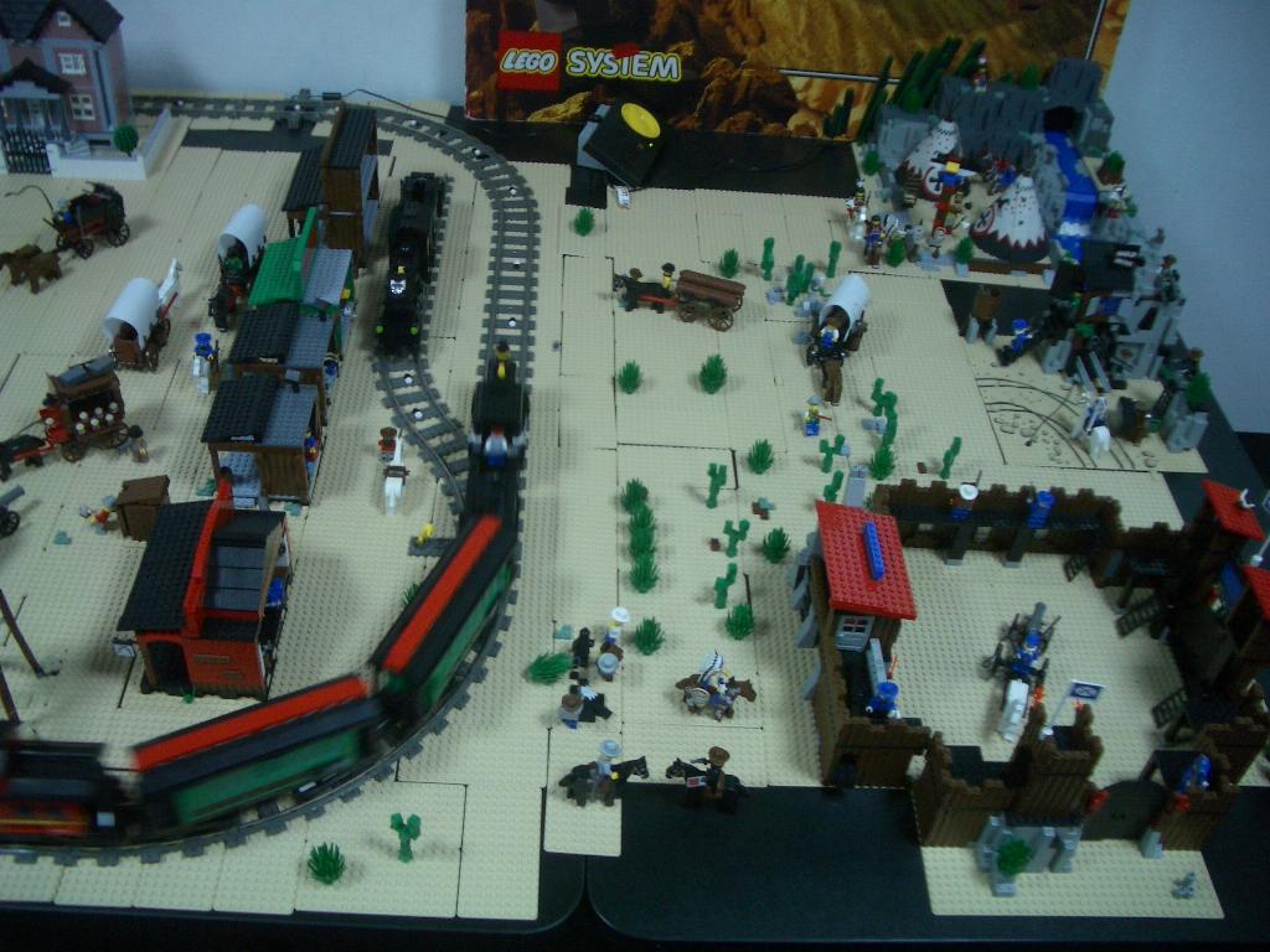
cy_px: 476
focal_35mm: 35
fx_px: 1284
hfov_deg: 52.6
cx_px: 635
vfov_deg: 40.7
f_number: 2.6
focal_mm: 5.8
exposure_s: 1/20
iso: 100
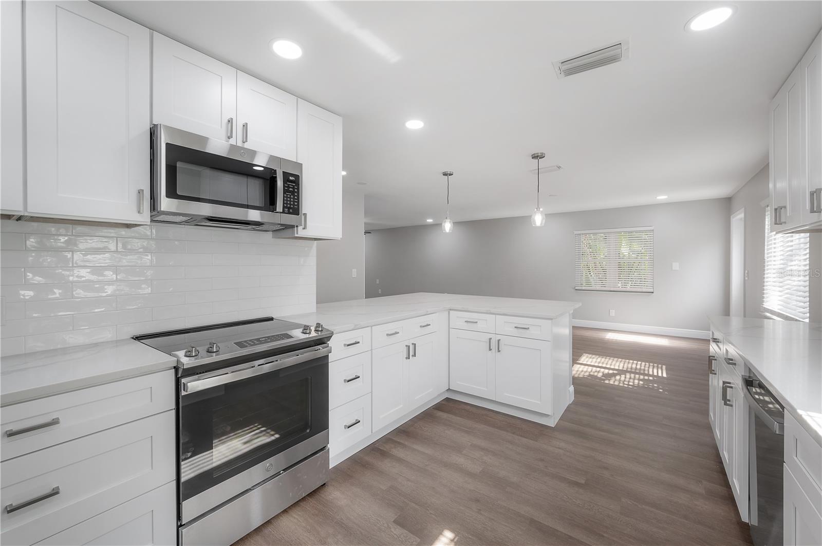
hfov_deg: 104.3
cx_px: 411
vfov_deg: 81.1
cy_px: 273
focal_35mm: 14
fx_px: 319
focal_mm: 14
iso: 320
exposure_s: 1/40
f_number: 10
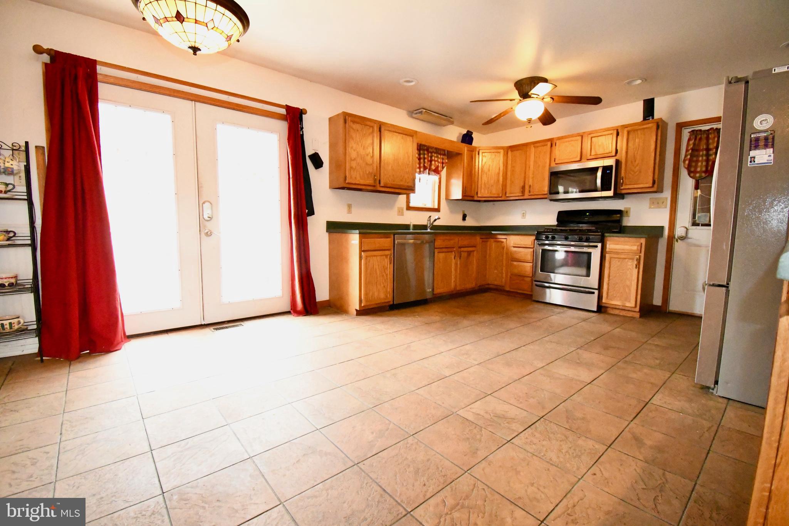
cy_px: 263
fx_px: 329
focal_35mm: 15
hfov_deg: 100.4
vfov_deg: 77.3
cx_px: 394
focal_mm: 10
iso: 16000
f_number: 4.5
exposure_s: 1/250
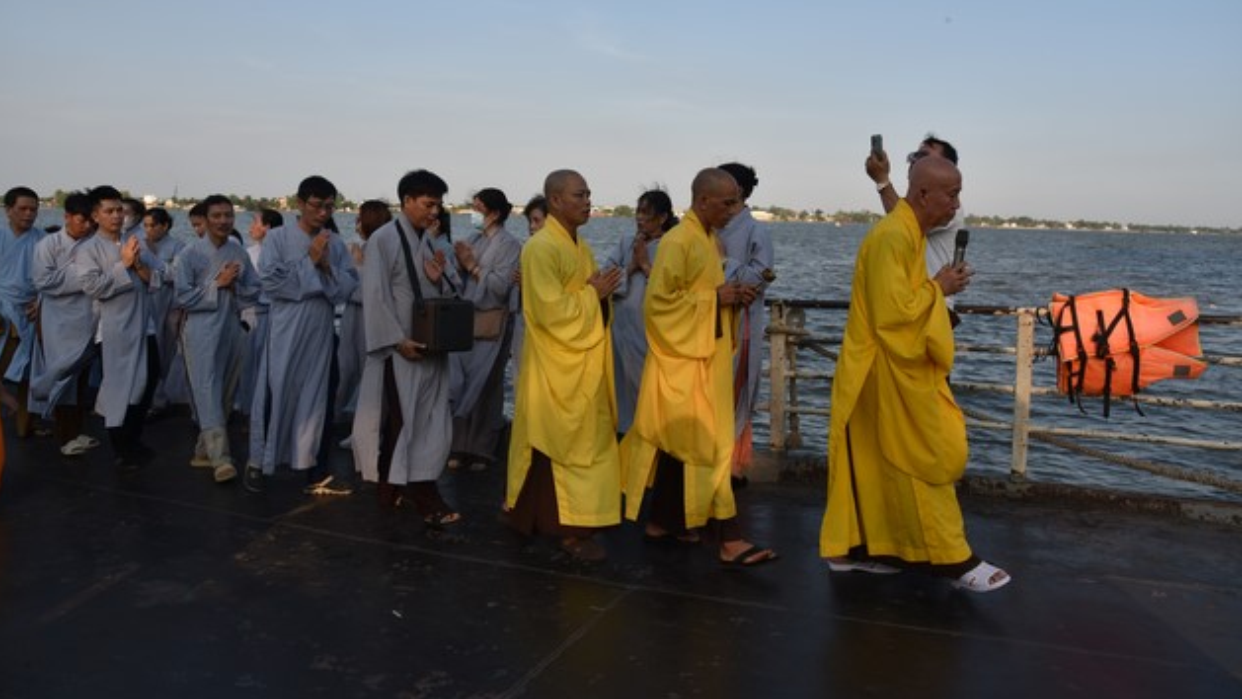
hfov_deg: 71.9
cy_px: 278
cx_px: 624
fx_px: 856
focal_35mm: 26
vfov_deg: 44.2
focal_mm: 24
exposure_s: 1/250
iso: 200
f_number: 8
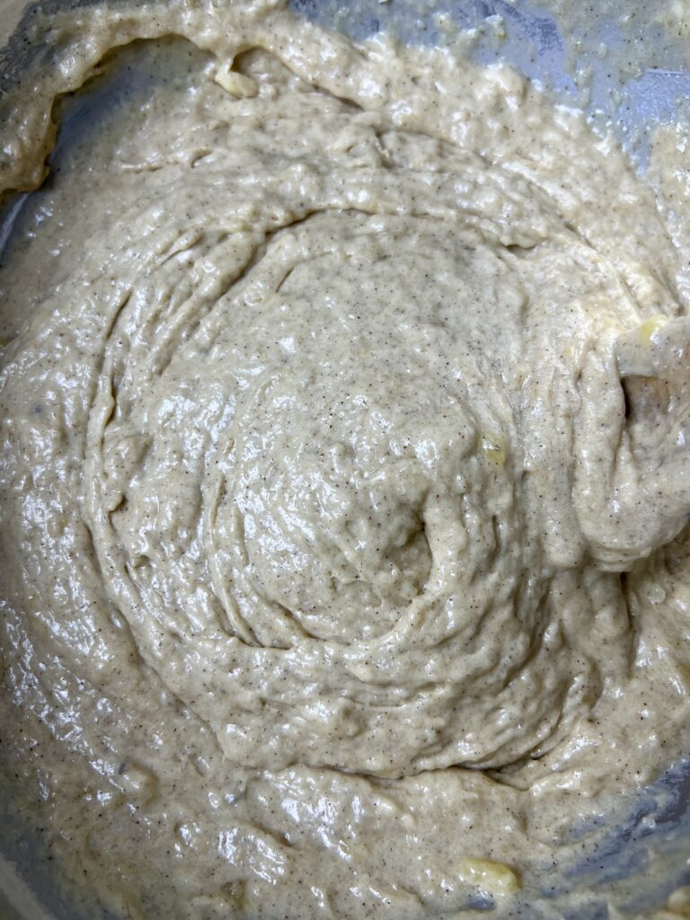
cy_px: 460
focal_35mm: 26
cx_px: 345
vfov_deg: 67.3
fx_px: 691
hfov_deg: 53.1
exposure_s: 1/178
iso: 40
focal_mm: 5.7
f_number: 1.5
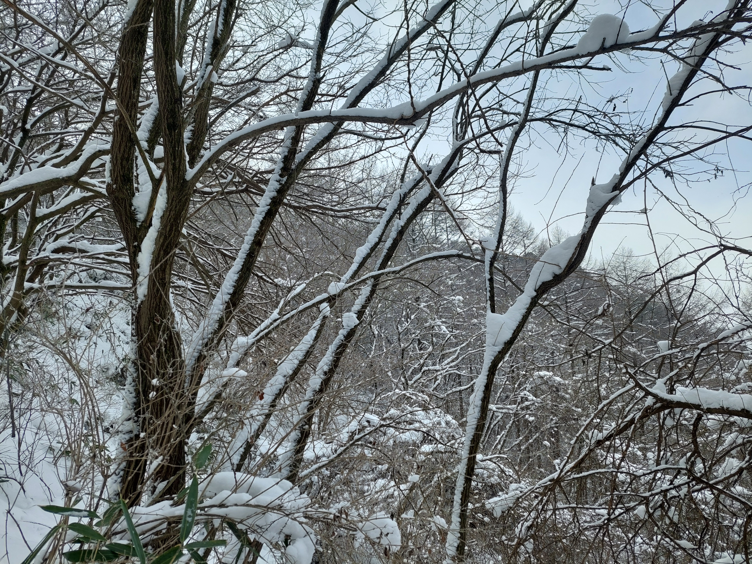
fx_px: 543
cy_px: 282
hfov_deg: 69.4
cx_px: 376
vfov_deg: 54.9
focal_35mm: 25
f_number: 1.8
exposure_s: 1/888
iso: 40
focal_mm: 5.23
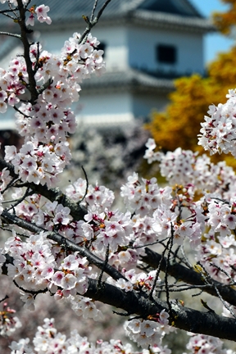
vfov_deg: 4.8
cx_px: 117
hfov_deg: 3.2
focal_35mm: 426
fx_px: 4189
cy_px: 92
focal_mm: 230
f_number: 13
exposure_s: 1/640
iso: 400
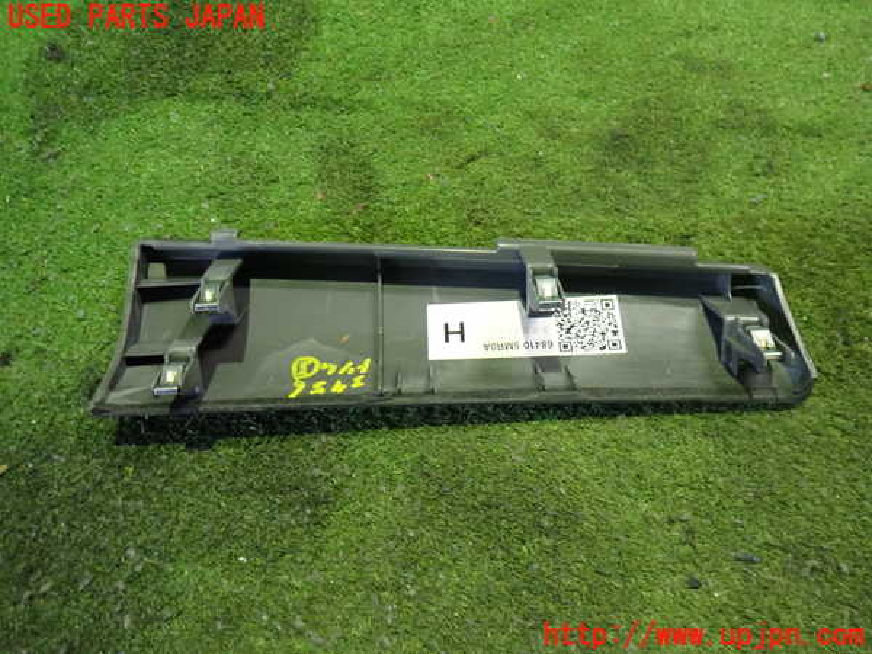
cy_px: 327
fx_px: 756
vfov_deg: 46.8
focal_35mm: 30
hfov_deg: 60.0
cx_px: 436
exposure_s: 1/30
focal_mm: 5.4
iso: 800
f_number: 2.3
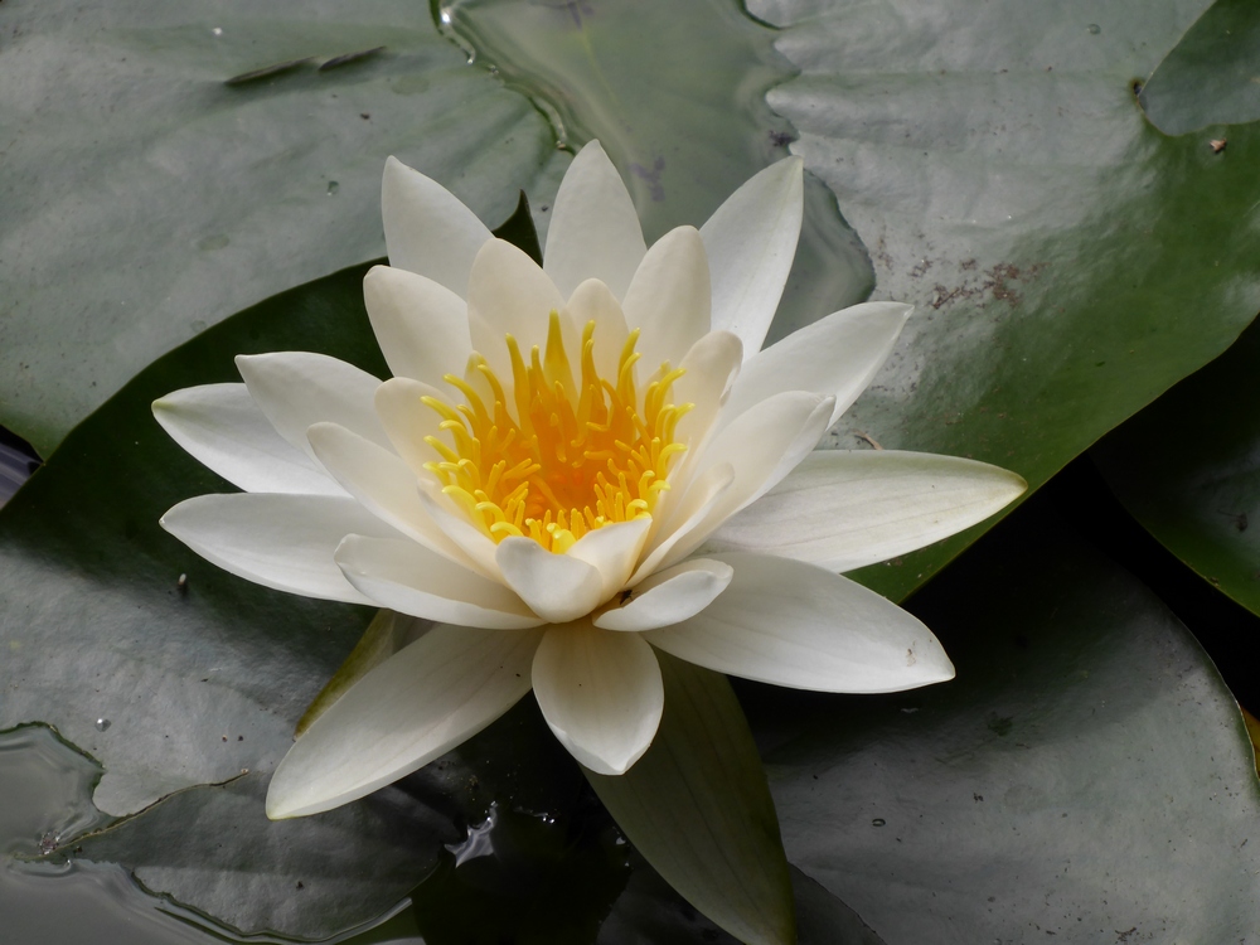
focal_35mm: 517
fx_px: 18818
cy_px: 472
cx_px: 630
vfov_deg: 2.9
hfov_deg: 3.8
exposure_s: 1/200
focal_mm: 83.4
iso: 80
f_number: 6
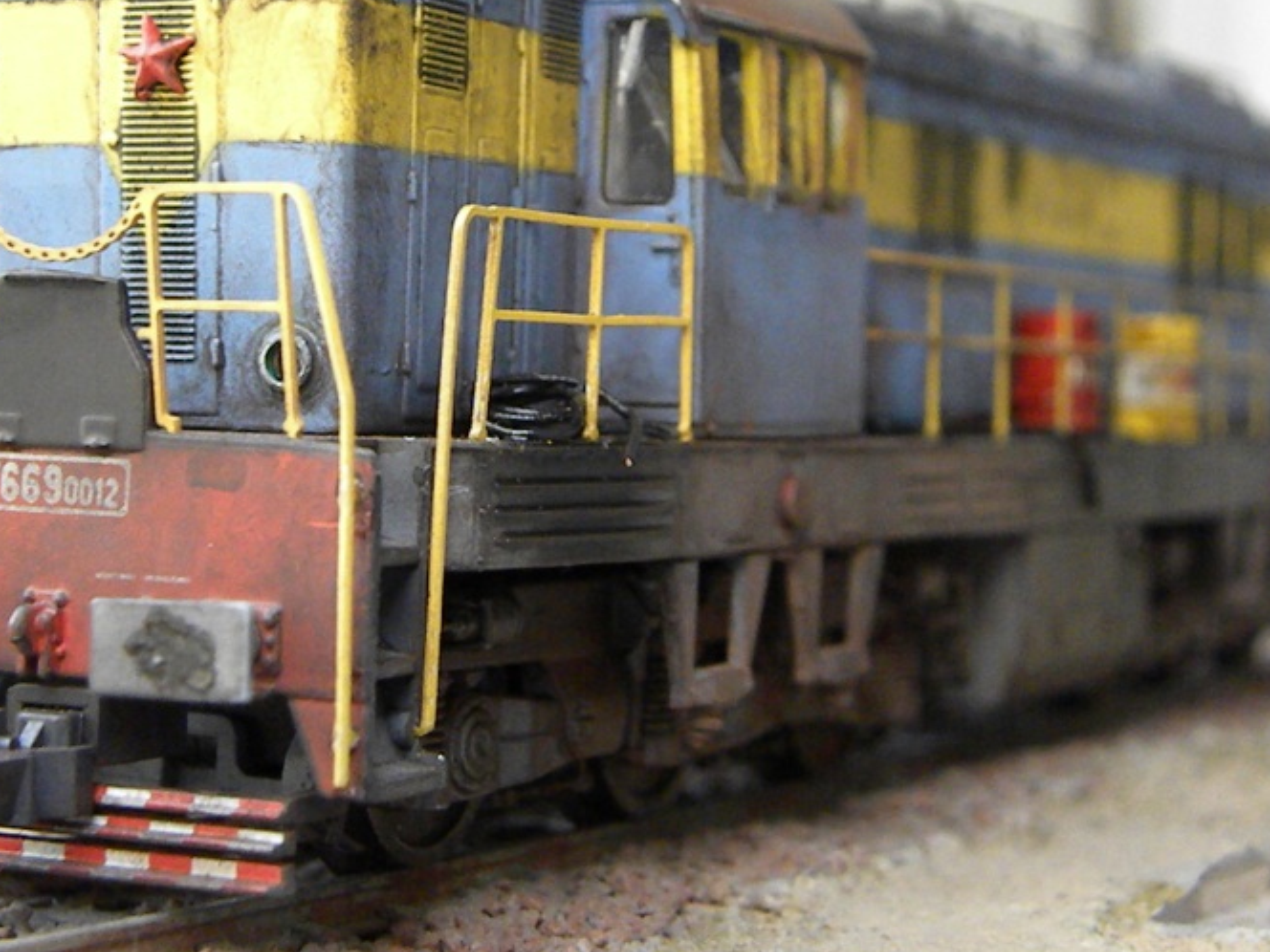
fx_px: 3155
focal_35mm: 86
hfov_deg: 22.7
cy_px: 370
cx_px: 525
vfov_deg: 17.1
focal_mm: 11.8
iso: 1028
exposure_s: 1/310
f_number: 3.5
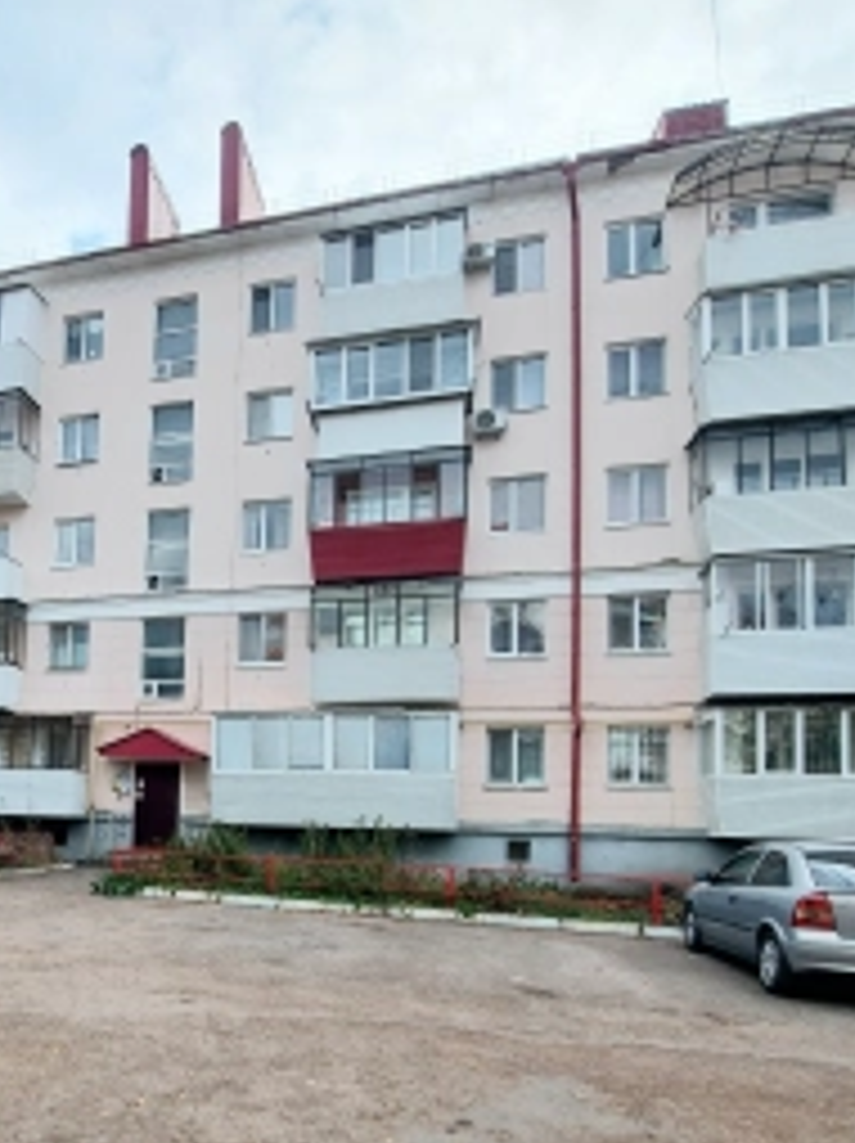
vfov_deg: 68.9
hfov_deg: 53.3
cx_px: 182
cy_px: 792
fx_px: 792
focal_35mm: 24
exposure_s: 1/556
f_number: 2.2
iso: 50
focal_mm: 1.74
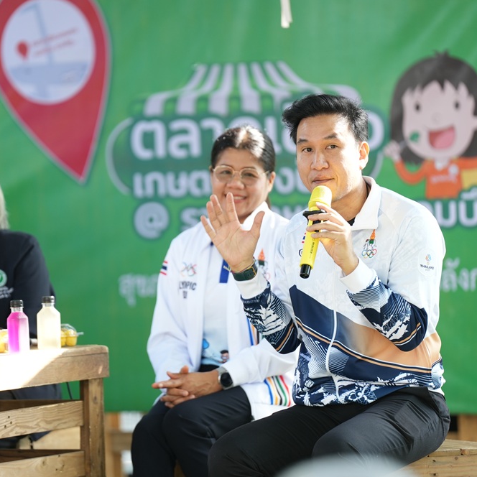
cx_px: 197
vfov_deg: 6.8
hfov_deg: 6.8
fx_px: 3991
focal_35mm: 256
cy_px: 238
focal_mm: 200
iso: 400
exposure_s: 1/160
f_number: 2.8
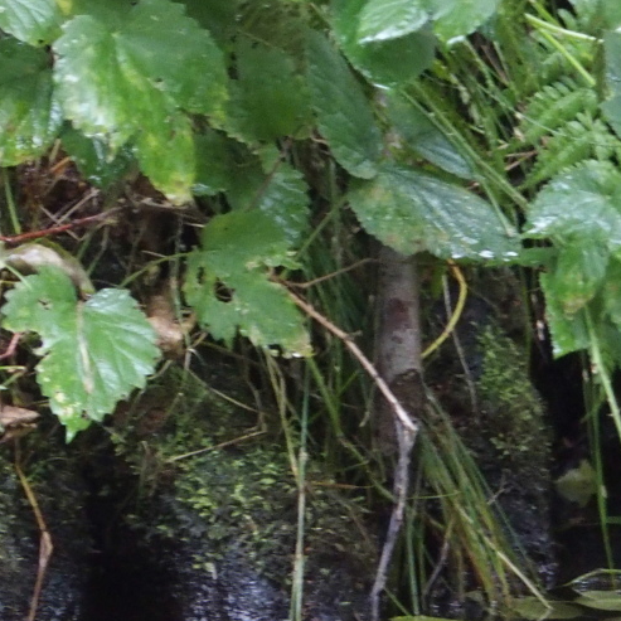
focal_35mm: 775
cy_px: -13
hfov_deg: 2.3
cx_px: -268
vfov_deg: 2.3
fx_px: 15730
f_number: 2.8
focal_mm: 64.3
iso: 1250
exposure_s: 1/80
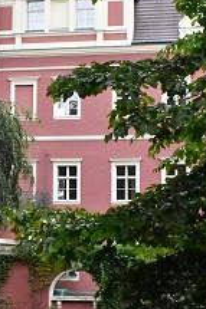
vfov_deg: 18.9
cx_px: 21
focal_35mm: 108
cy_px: 126
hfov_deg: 12.6
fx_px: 929
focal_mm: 35
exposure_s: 1/3200
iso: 16000
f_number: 14
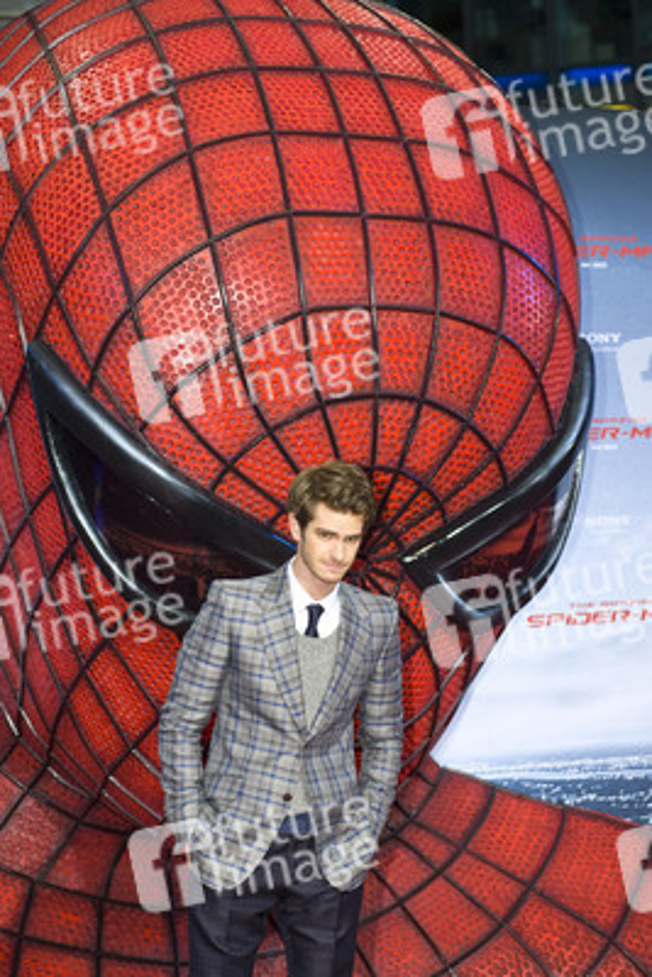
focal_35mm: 92
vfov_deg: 22.1
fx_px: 2497
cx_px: 326
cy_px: 488
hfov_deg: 14.9
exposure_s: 1/250
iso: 800
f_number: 5
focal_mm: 92
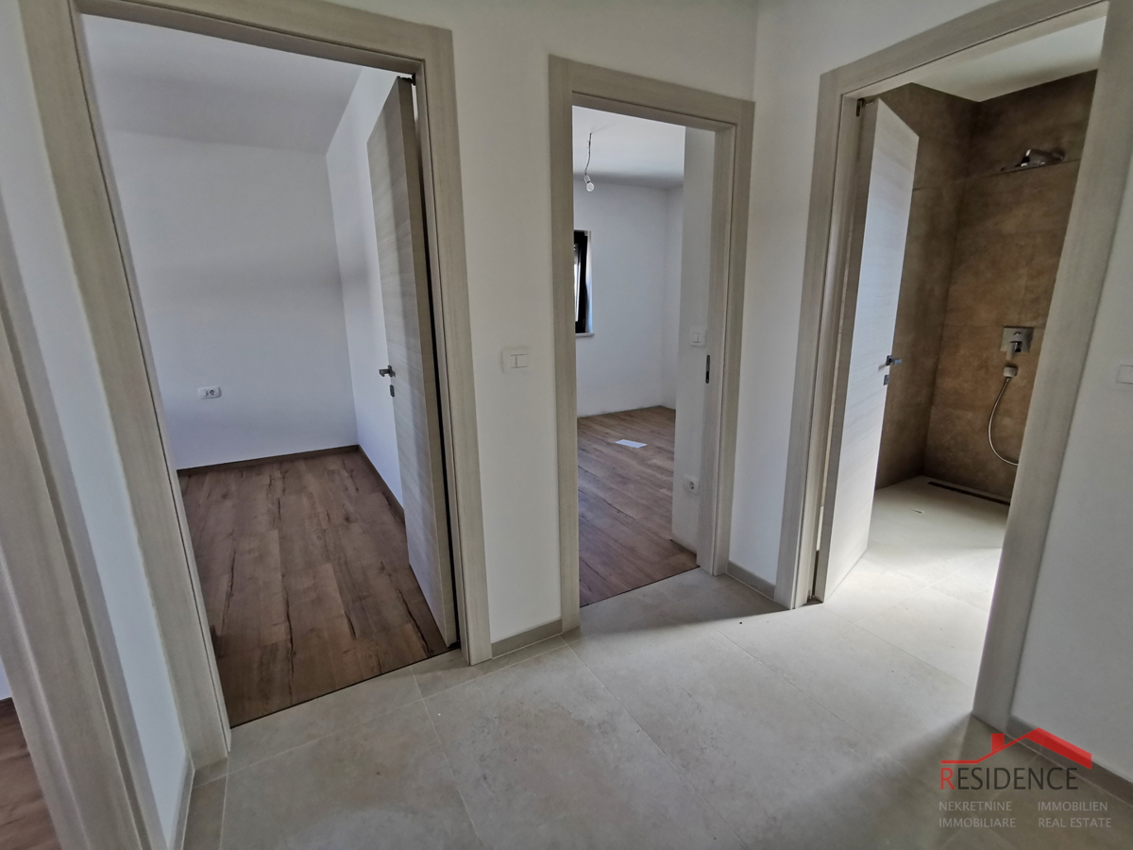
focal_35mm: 16
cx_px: 566
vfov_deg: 78.1
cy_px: 425
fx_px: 524
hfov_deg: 94.5
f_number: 2.2
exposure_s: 1/120
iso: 160
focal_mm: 2.35
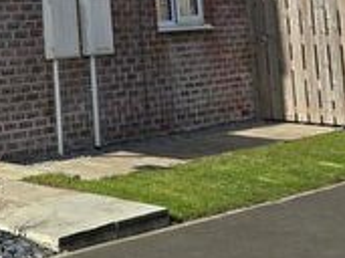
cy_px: -122
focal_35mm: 94
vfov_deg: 14.7
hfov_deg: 16.1
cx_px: -349
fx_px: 936
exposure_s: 1/868
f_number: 1.7
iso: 12
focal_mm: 6.3
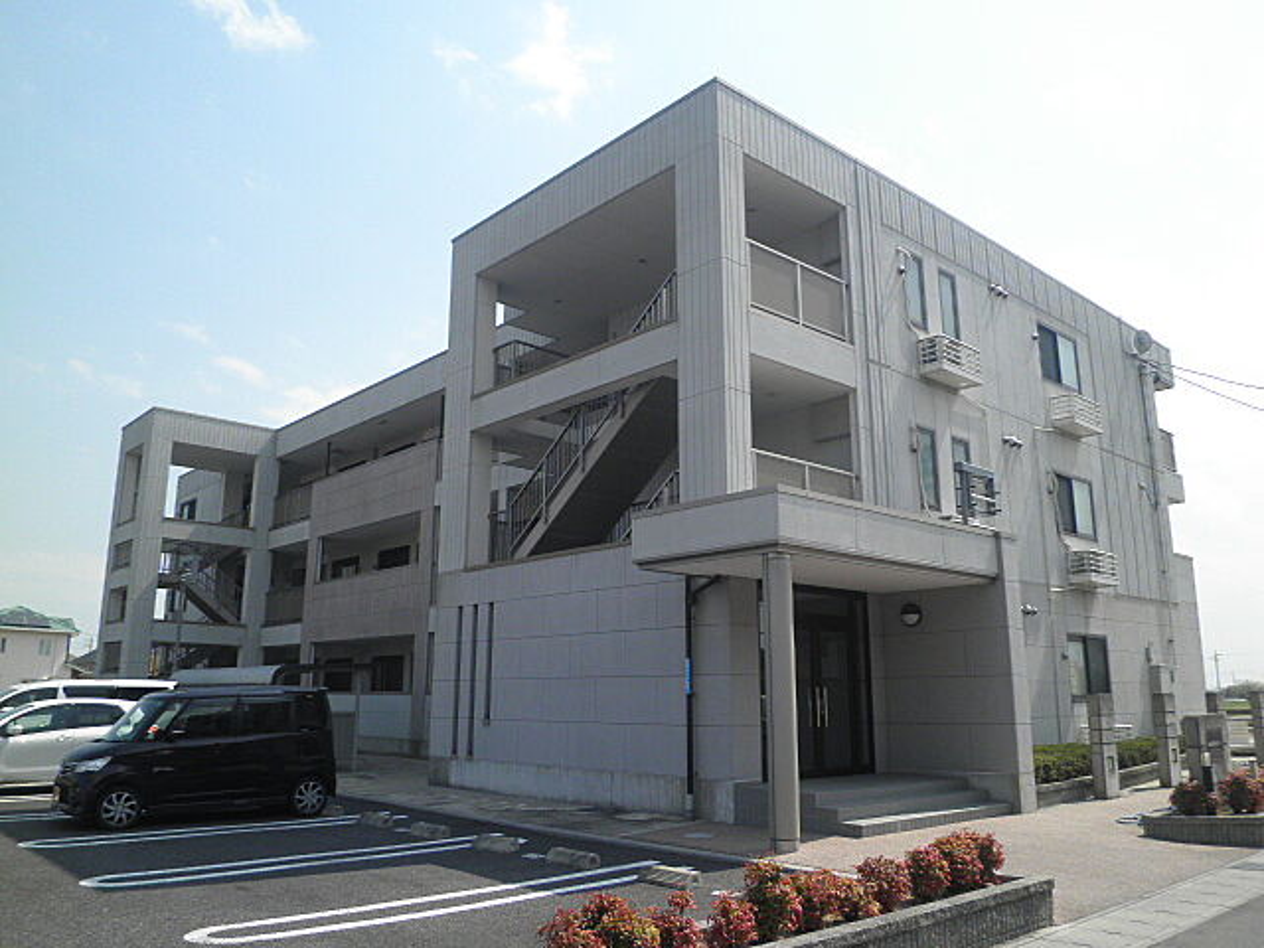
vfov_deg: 53.1
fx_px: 949
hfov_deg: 67.3
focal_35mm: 26
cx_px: 632
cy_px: 474
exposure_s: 1/125
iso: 64
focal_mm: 4.7
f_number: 7.9
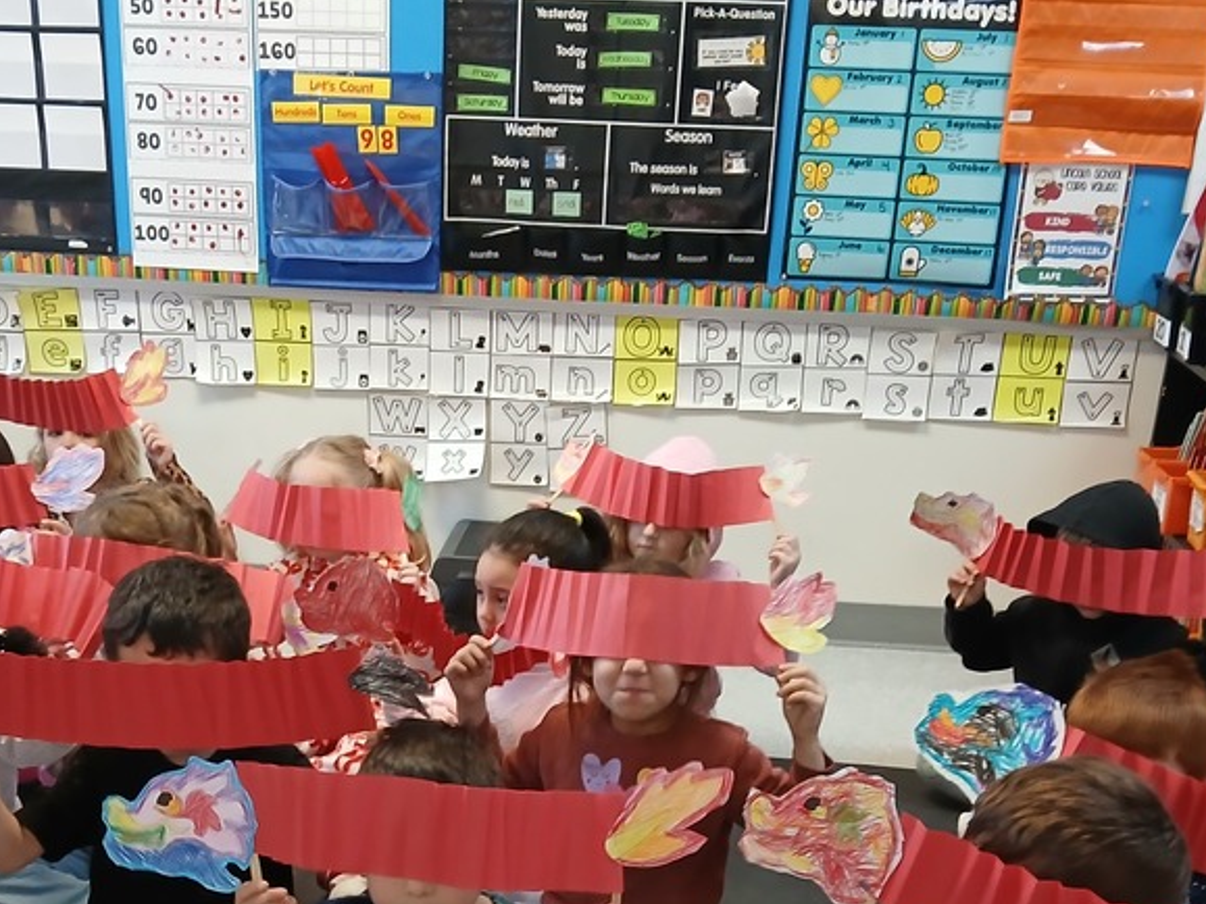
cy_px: 789
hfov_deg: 41.1
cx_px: 492
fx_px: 1602
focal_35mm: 46
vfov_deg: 30.3
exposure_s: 1/30
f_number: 1.8
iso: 250
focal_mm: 3.98
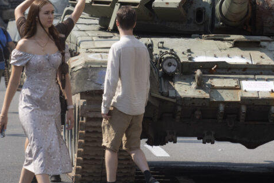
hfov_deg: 4.9
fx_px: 3212
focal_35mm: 422
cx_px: 123
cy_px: 46
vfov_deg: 3.3
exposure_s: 1/800
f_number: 8
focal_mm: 194
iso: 400
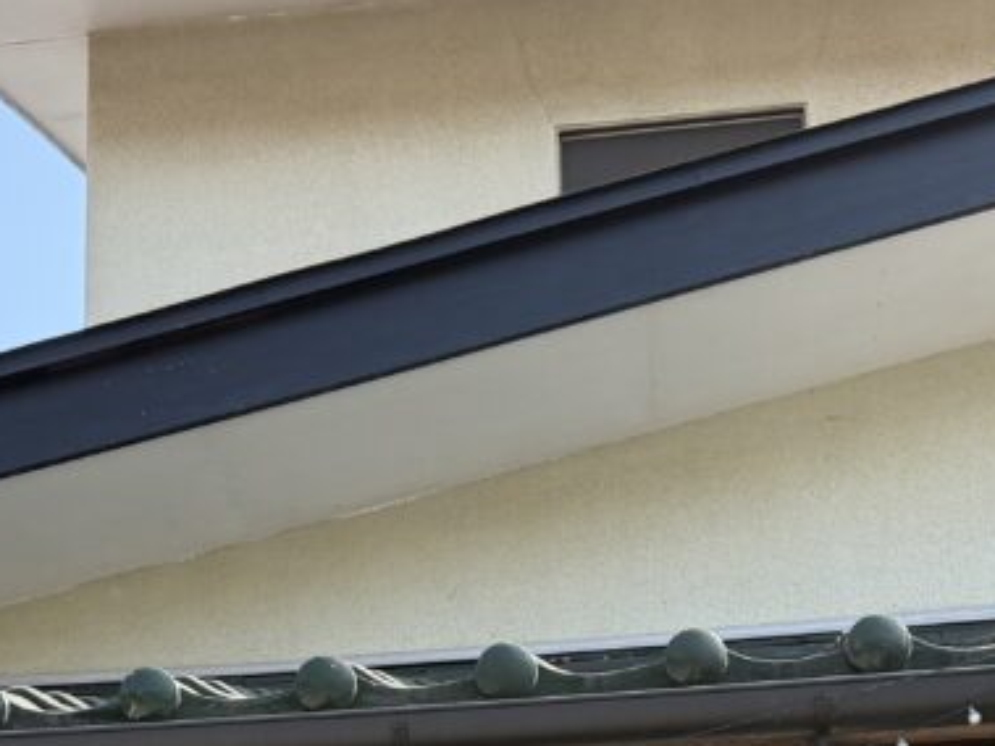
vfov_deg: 16.5
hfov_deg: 24.1
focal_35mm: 81
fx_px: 2328
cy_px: 1130
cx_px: 394
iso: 100
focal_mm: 6.76
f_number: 1.78
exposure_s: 1/1493
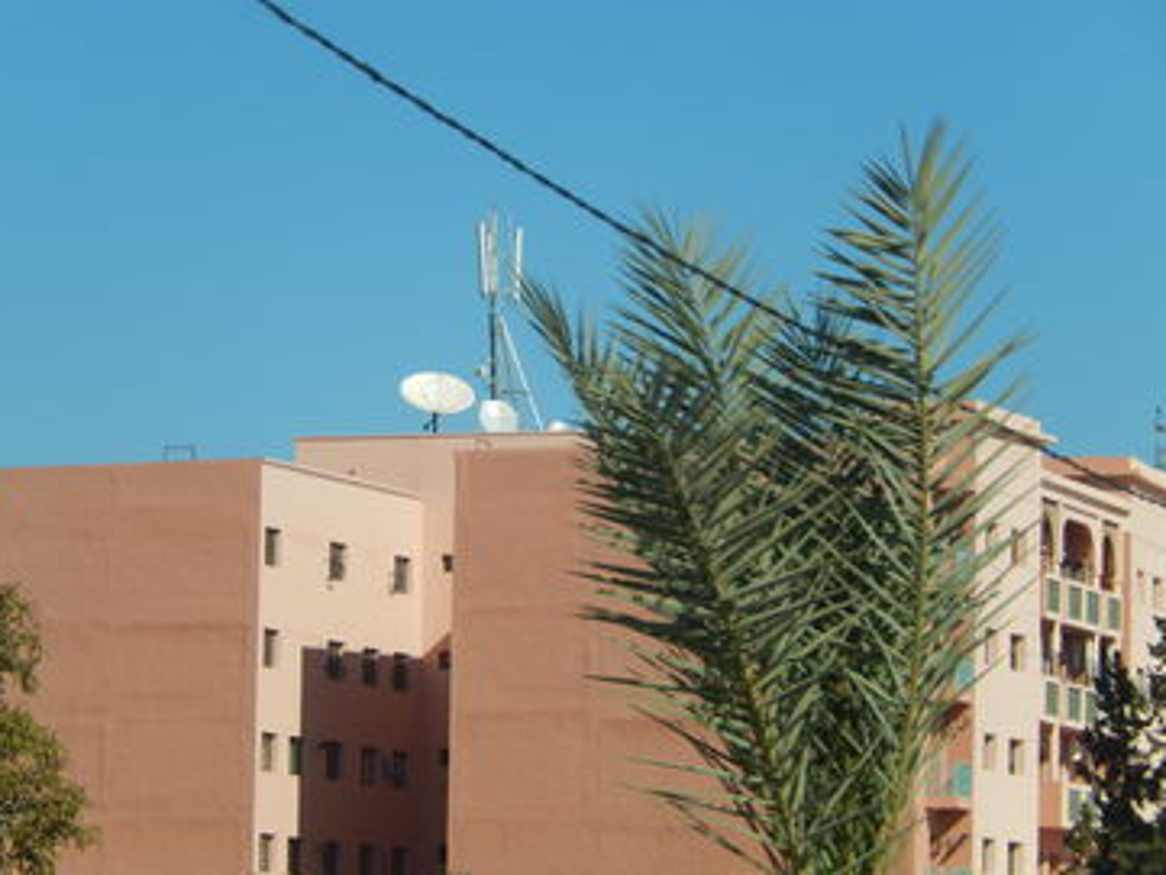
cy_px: 407
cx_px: 523
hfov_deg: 9.6
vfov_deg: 7.3
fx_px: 6907
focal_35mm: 205
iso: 125
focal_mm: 33.3
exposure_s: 1/800
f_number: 5.7
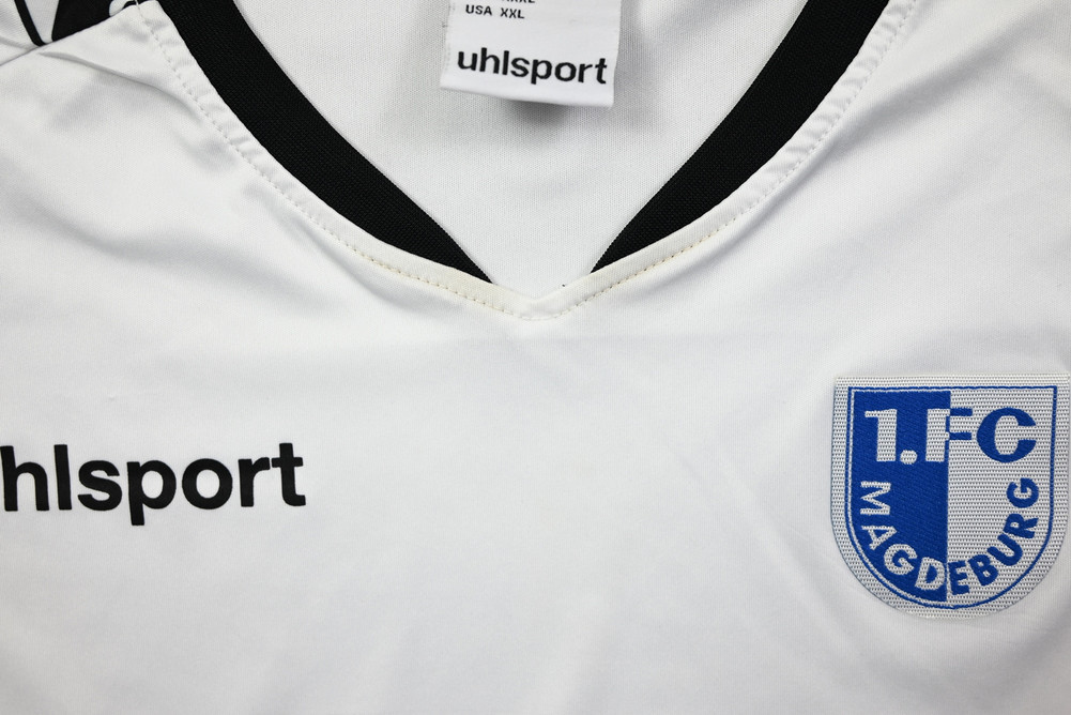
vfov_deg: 41.7
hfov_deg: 59.5
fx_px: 937
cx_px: 536
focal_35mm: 32
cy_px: 358
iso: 200
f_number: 4.8
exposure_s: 1/125
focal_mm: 31.5
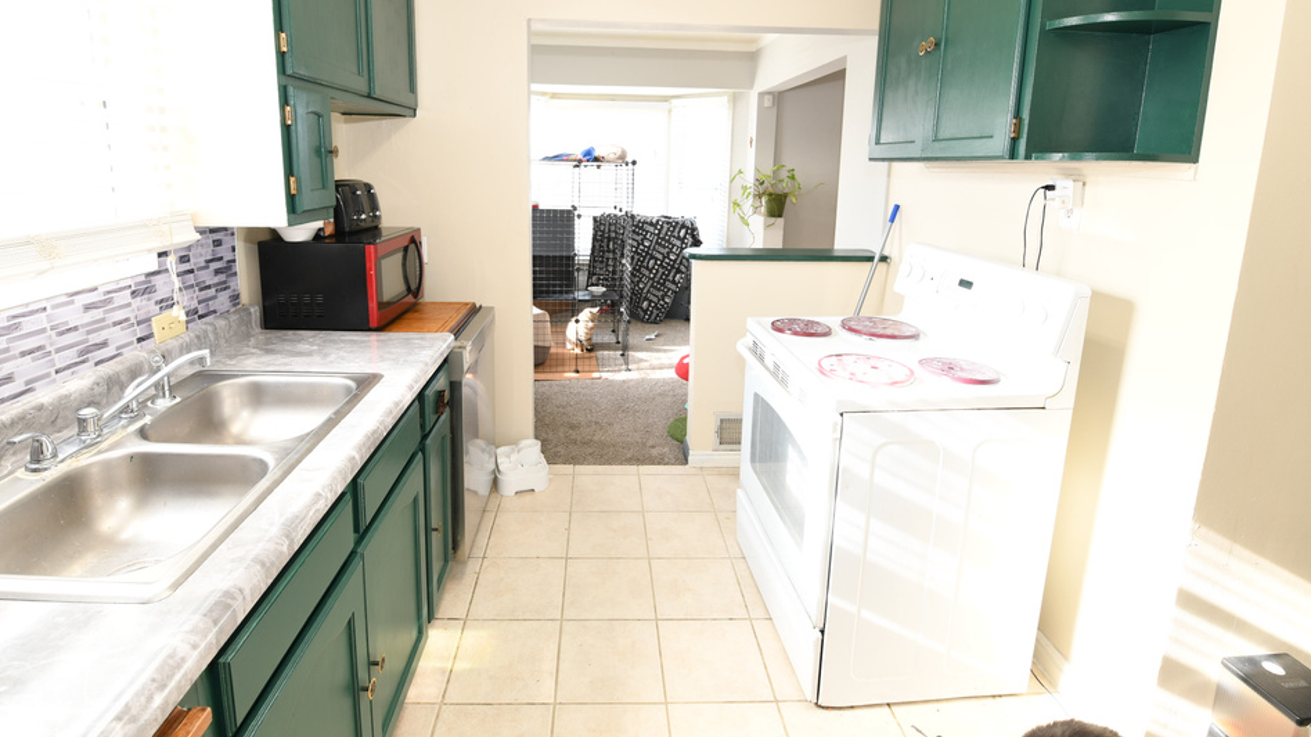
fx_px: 591
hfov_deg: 95.9
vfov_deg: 62.8
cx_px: 620
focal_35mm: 17
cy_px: 268
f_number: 5.6
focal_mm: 15
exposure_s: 1/8
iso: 200
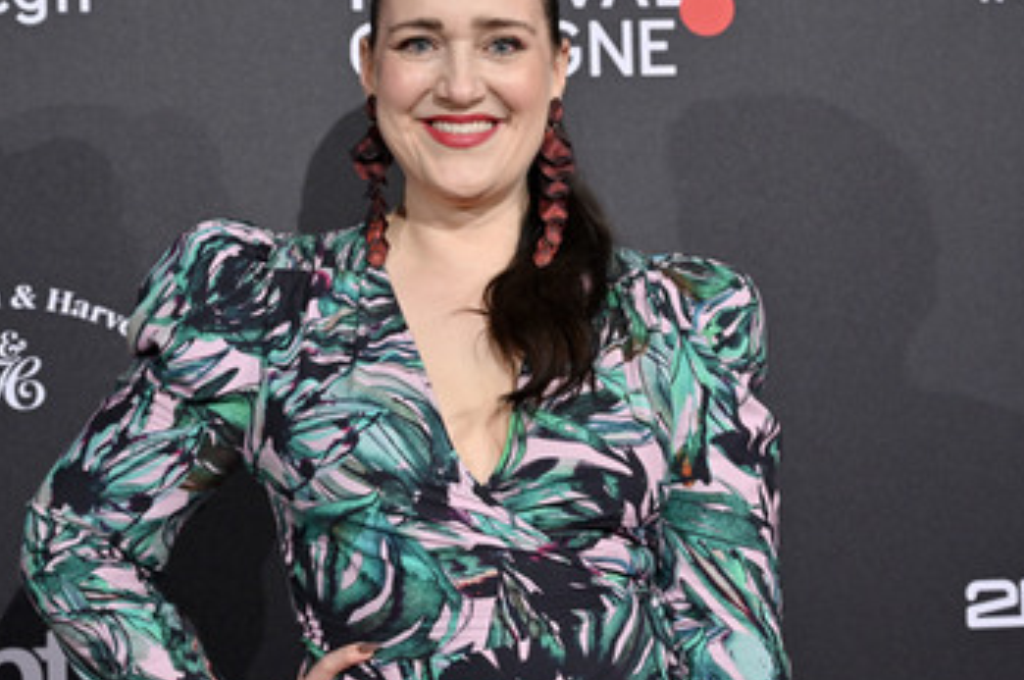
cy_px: 291
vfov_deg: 19.4
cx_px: 461
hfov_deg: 28.9
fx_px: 1988
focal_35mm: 70
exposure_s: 1/200
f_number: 4
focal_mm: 54
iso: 1000
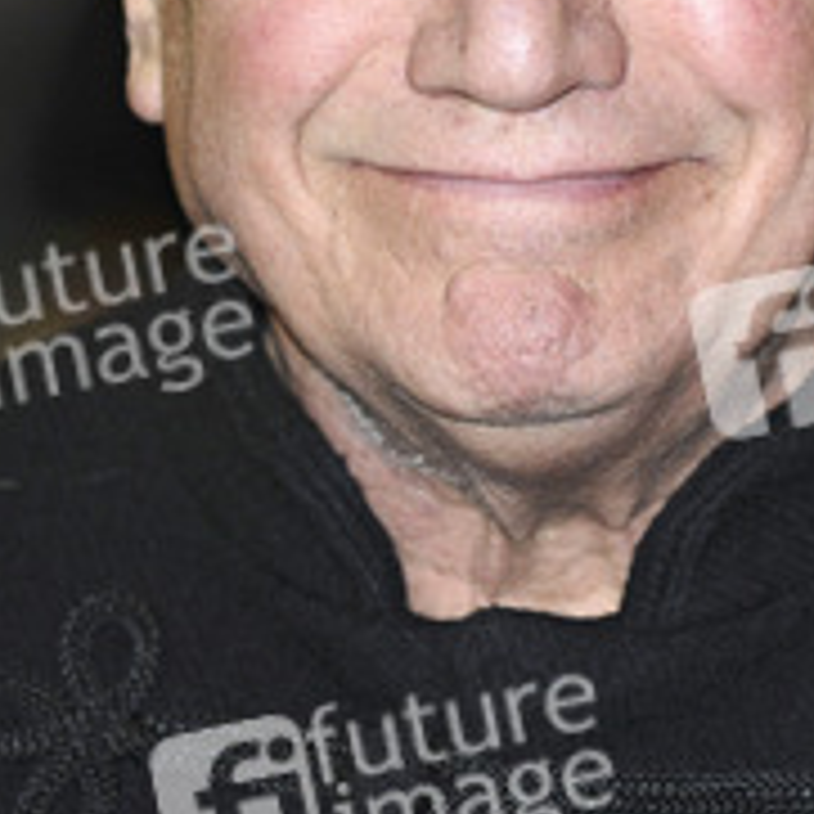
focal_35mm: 492
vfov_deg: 3.6
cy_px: 108
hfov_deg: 3.6
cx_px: 515
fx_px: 13088
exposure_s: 1/200
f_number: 4
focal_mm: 175
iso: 320
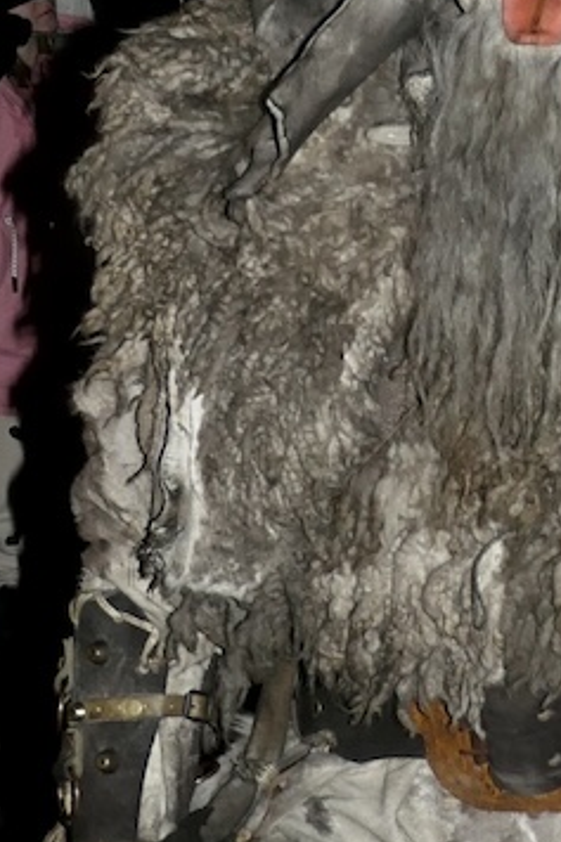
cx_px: 631
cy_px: 324
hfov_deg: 7.8
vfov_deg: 11.7
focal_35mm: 175
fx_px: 4094
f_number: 3.4
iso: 400
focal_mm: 14.9
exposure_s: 1/8
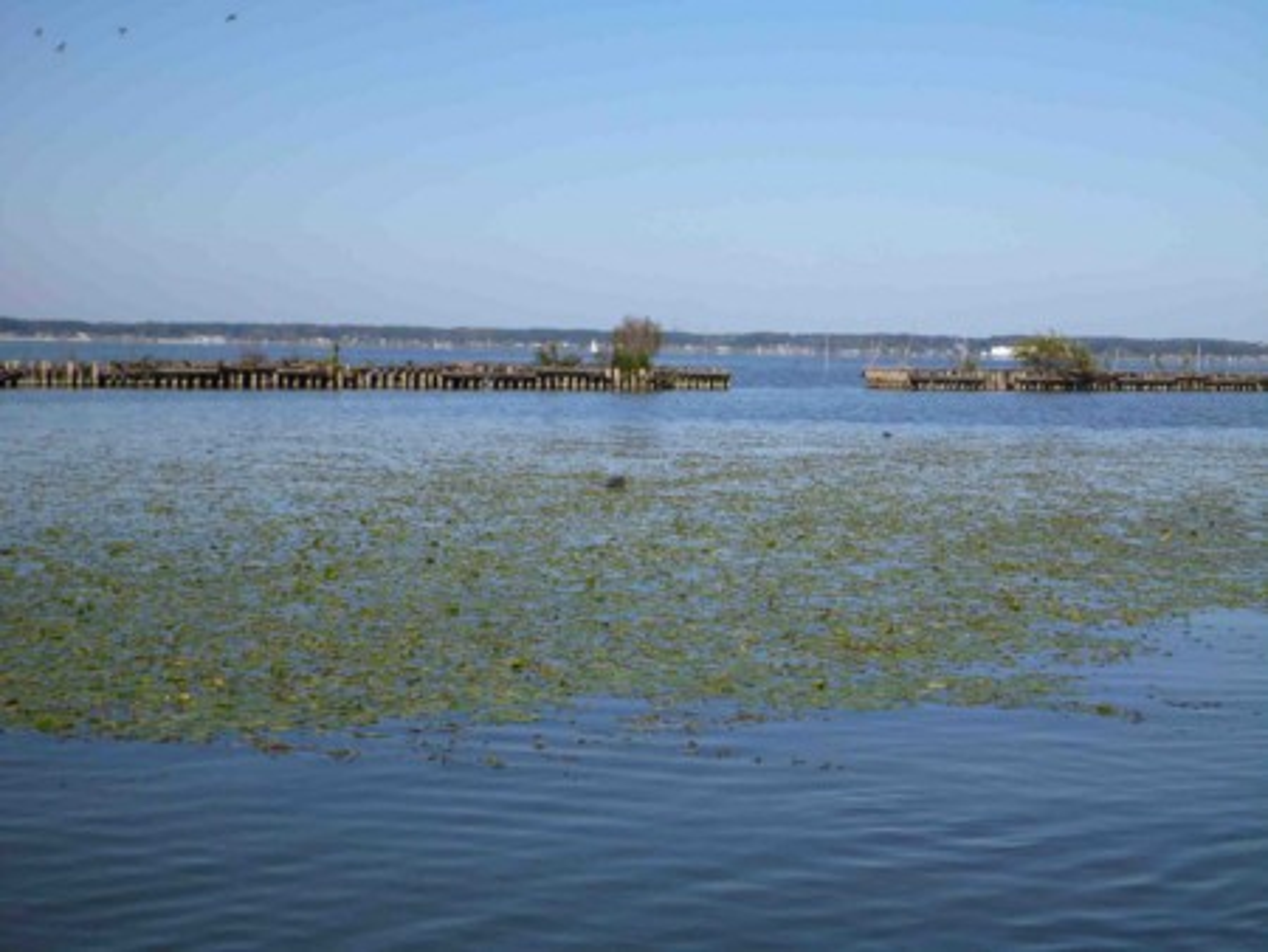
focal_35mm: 62
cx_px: 634
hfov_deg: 31.2
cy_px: 476
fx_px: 2272
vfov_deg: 23.7
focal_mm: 11
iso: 100
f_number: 5.2
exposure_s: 1/400
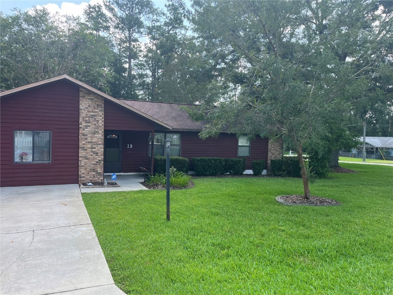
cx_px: 196
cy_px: 148
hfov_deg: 67.3
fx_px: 295
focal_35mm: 26
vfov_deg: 53.1
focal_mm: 5.1
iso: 50
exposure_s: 1/631
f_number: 1.6
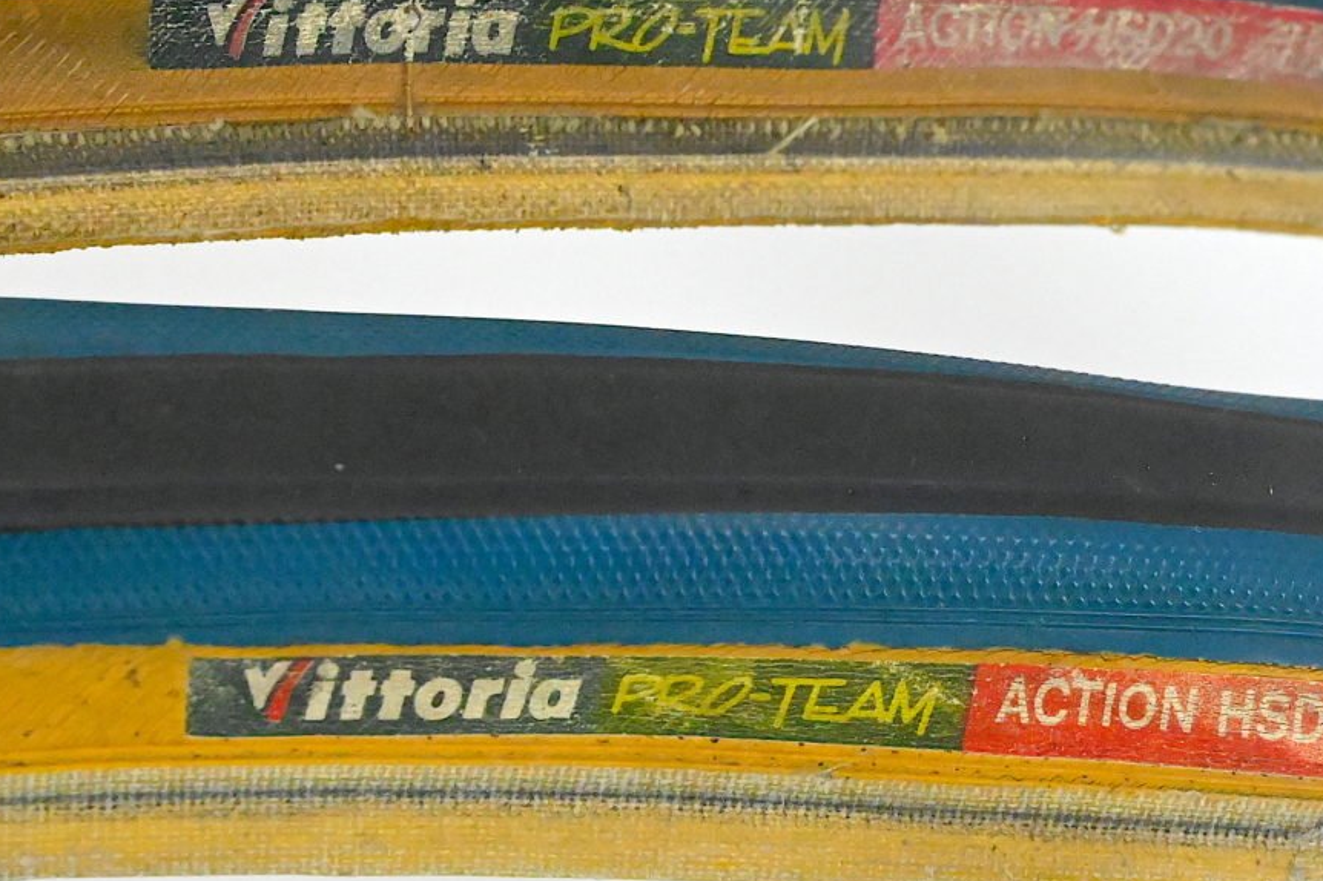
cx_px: 1309
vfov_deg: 8.8
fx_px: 5731
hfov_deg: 13.0
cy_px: 263
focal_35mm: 156
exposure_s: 1/500
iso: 14400
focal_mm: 70
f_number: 14
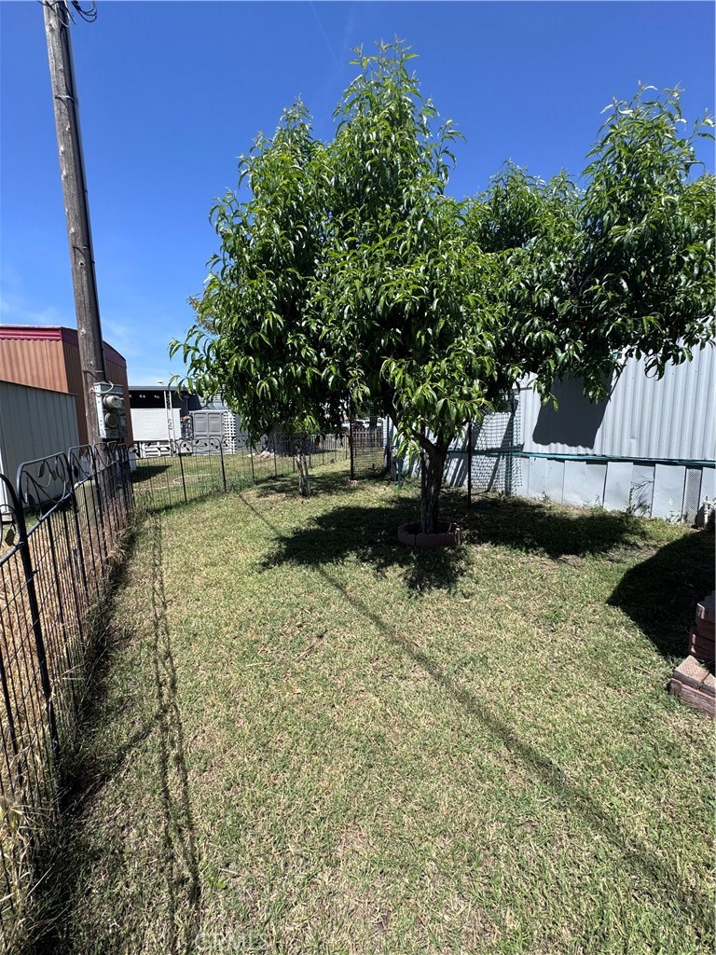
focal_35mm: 14
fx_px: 386
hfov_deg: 85.7
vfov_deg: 102.1
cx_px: 358
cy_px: 478
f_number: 2.2
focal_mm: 2.22
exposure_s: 1/1256
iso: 50
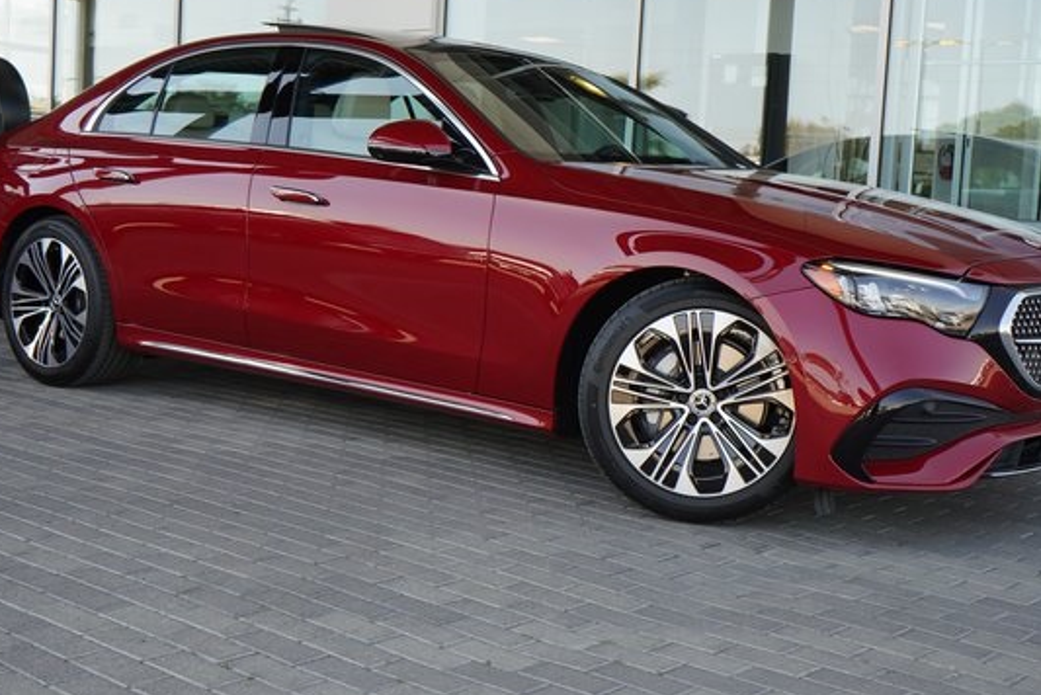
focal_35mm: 48
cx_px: 533
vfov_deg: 28.1
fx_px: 1389
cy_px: 325
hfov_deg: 41.1
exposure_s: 1/400
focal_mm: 40
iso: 1000
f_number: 8
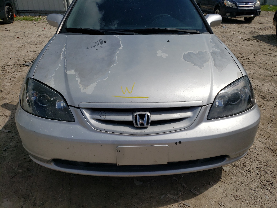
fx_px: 208
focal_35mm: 26
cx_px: 138
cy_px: 104
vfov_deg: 53.1
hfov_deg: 67.3
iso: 50
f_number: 1.5
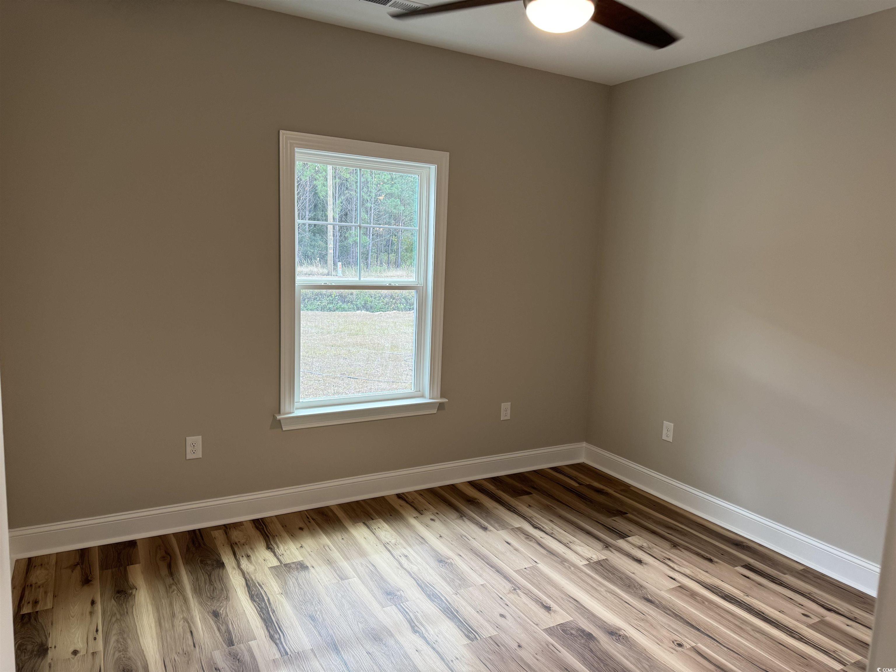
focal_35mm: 24
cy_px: 336
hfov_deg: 71.6
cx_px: 448
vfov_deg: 56.8
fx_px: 621
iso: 125
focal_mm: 6.76
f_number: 1.78
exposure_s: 1/120
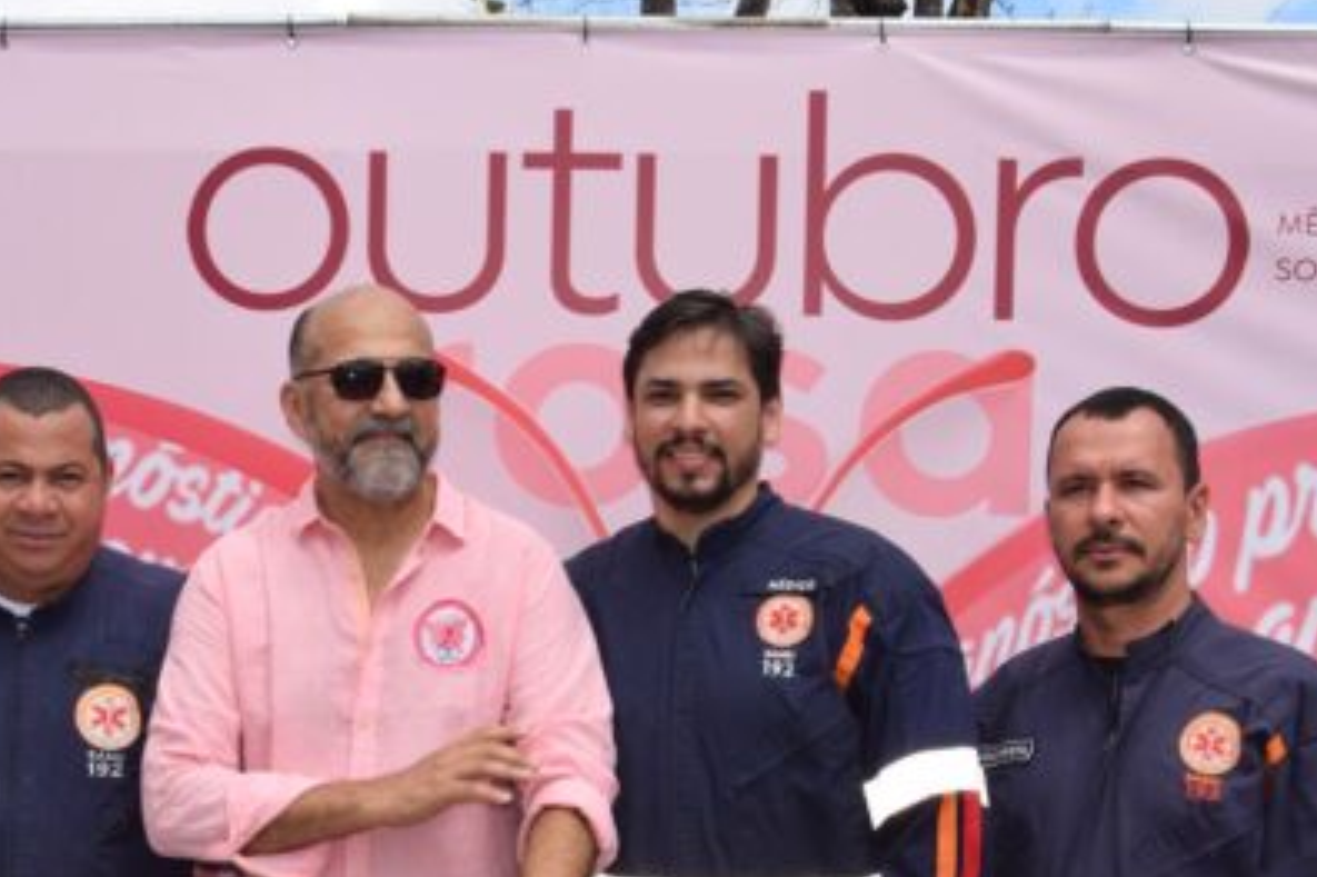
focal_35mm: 62
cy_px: 669
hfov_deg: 32.1
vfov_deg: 21.7
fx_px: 2267
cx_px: 420
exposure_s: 1/200
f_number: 8
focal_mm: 22
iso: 100
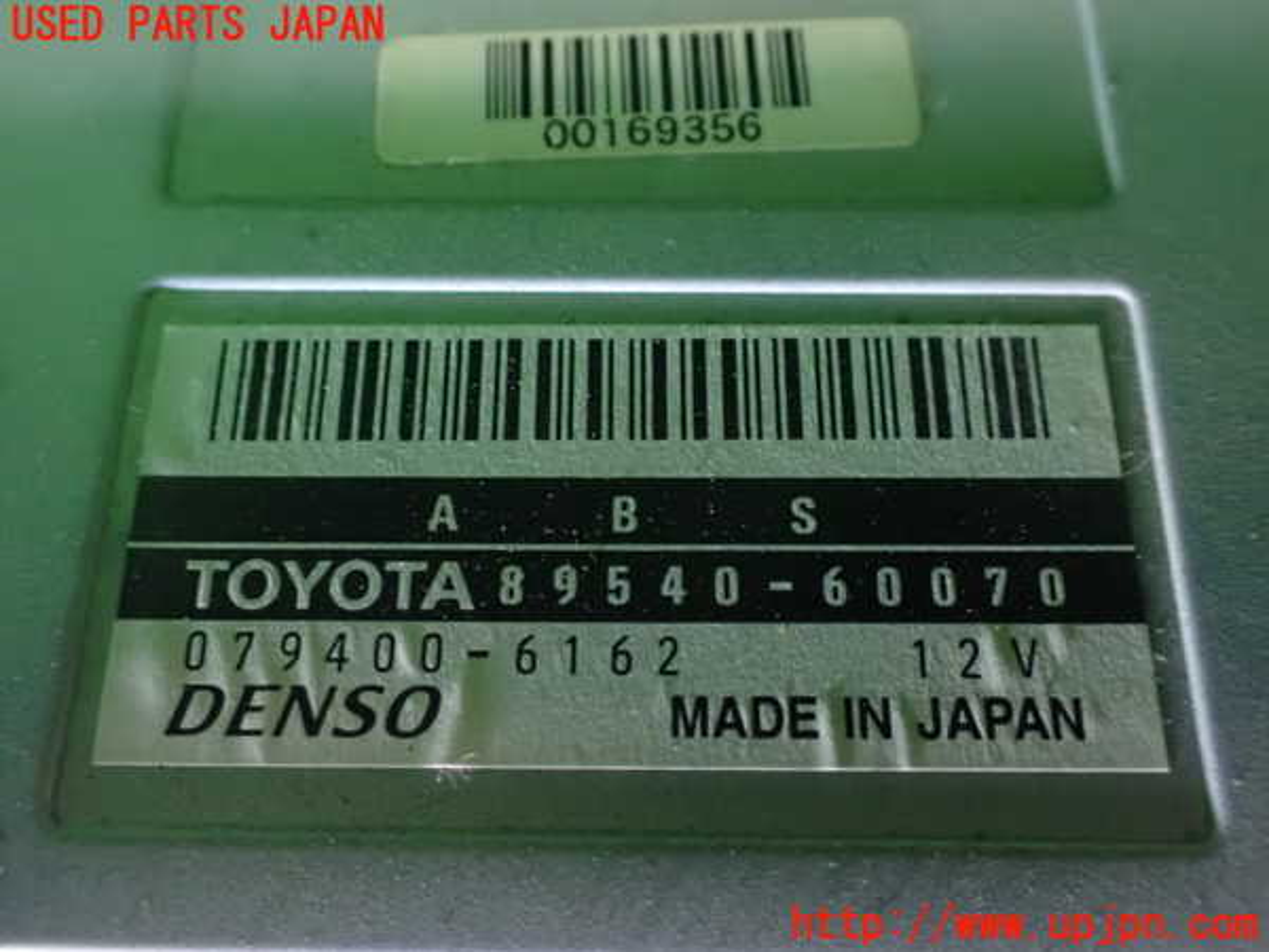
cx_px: 634
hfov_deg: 60.0
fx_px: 1100
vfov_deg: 46.8
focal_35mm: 30
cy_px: 476
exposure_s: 1/30
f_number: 2.3
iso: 1600
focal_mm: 5.4
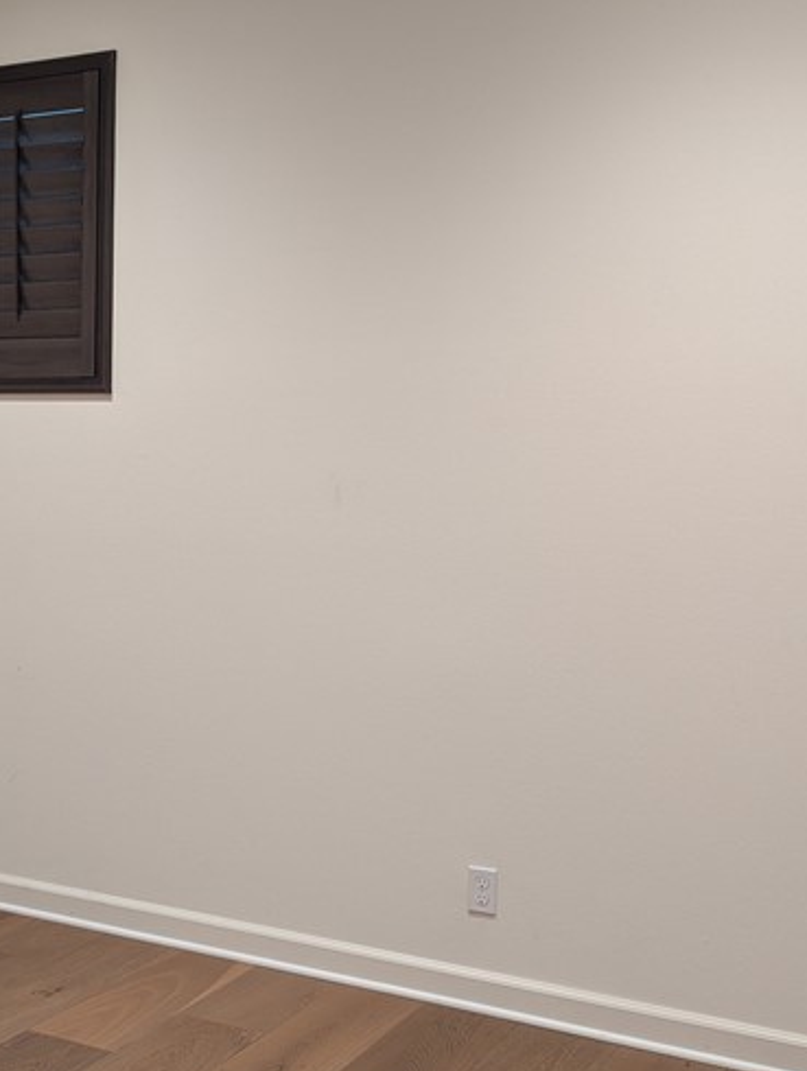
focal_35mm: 50
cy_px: 604
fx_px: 1550
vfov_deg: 38.1
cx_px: 89
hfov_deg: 28.1
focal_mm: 6.81
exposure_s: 1/29.5
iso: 98
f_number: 1.85
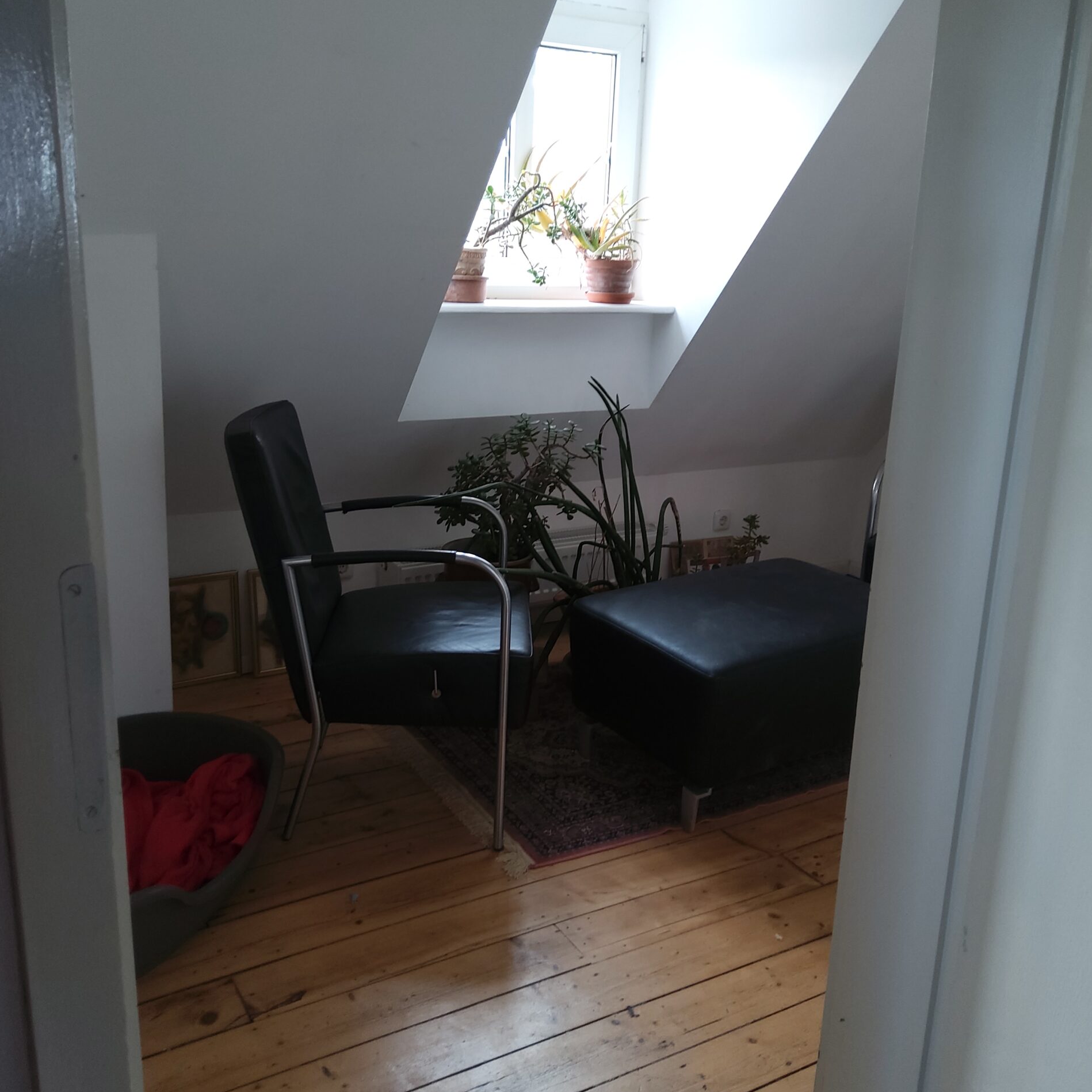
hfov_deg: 52.5
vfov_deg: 52.5
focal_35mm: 31
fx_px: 1106
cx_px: 548
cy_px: 530
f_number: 2
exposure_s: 1/25
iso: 200
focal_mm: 3.08
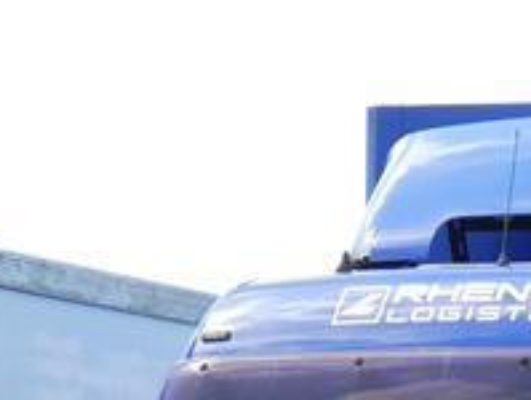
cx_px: 664
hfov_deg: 5.8
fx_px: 5179
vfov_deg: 4.4
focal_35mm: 337
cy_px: 709
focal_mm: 15
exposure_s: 1/125
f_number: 4.8
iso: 80
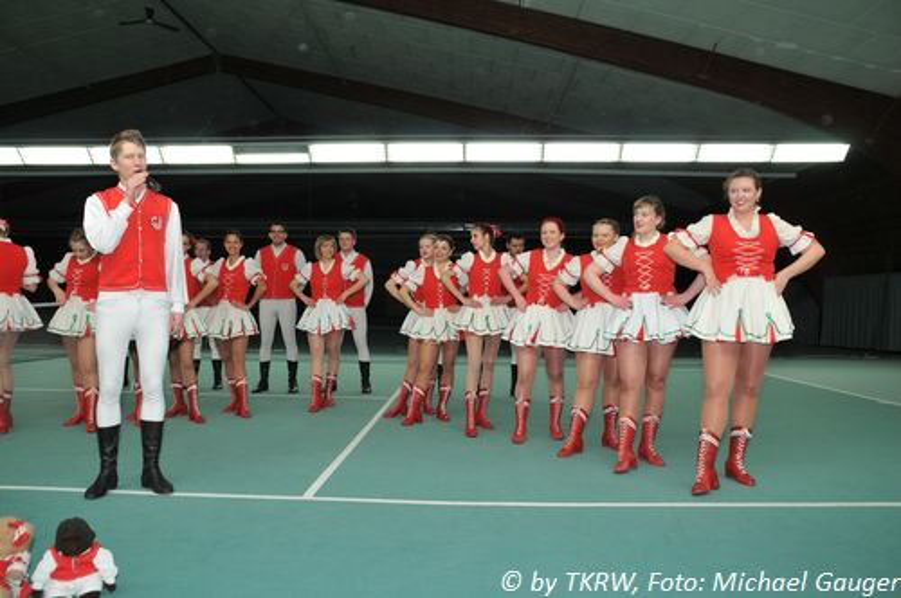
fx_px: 675
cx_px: 450
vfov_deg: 47.8
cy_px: 299
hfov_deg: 67.4
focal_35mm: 27
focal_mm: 18
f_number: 5.6
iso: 500
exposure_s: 1/60
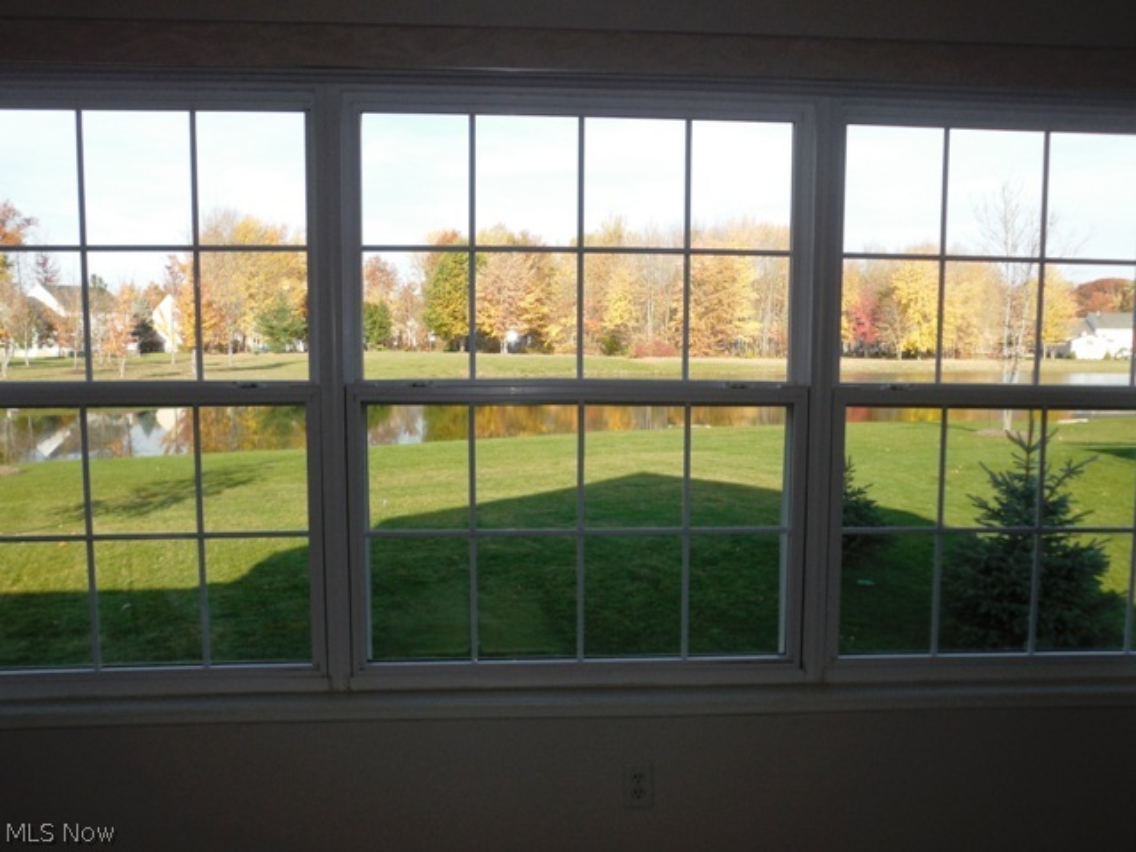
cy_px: 426
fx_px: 985
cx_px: 568
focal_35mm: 30
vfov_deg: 46.8
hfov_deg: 60.0
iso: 125
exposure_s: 1/320
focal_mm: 5.3
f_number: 3.8
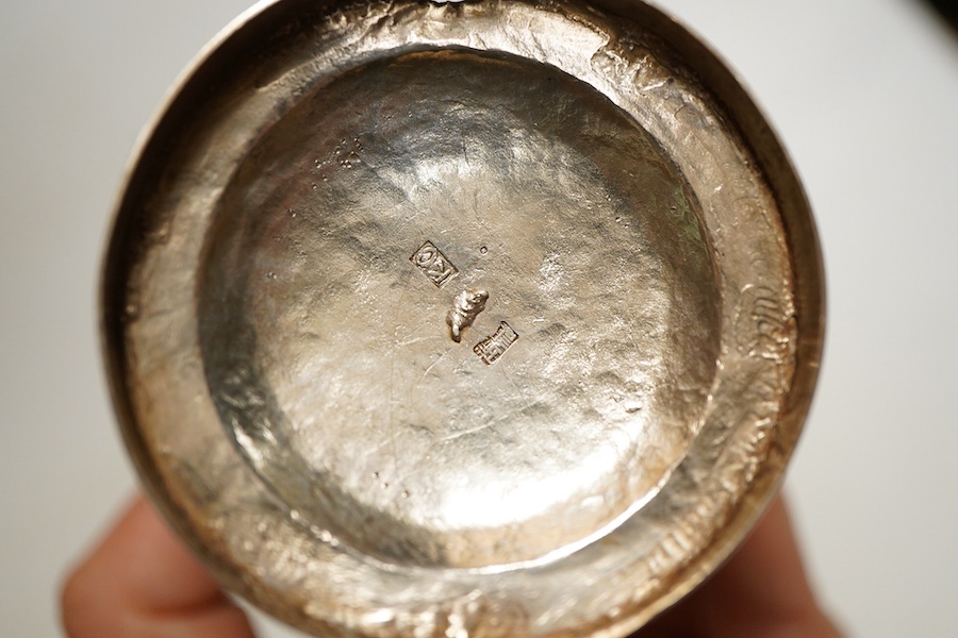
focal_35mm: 45
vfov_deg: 29.9
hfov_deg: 43.6
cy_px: 319
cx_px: 479
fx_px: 1197
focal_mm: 30
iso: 1250
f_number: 3.5
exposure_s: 1/125
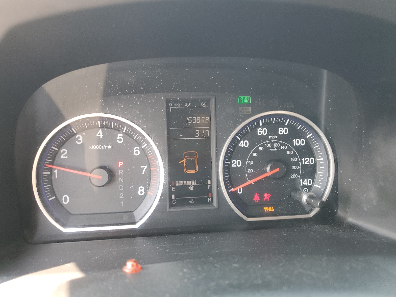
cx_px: 198
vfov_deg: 53.1
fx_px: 297
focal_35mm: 26
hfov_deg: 67.3
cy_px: 148
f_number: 1.5
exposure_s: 1/120
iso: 91
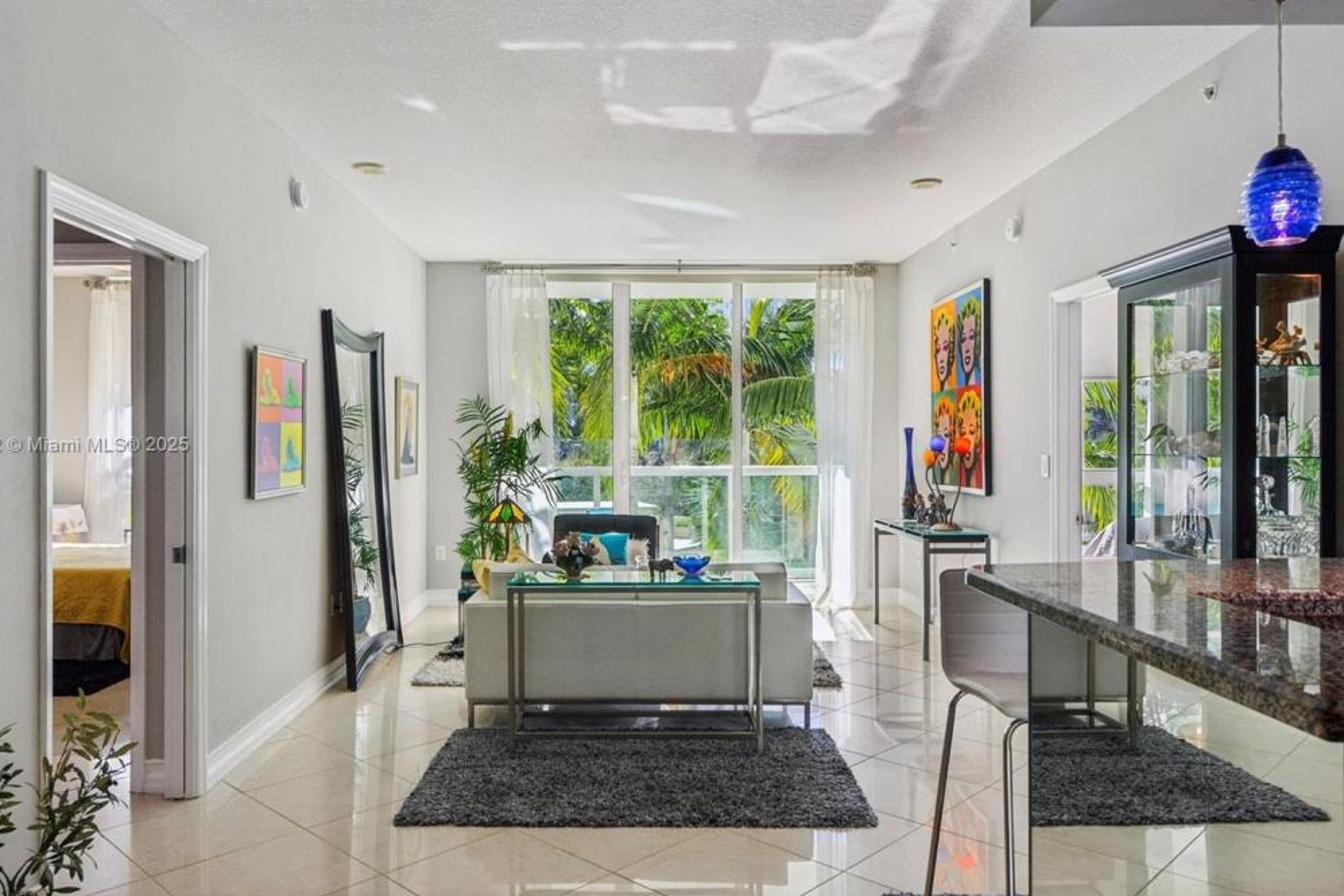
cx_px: 625
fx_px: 971
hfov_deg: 69.3
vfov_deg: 49.6
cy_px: 446
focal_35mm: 26
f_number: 9
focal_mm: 24
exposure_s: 1/100
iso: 200
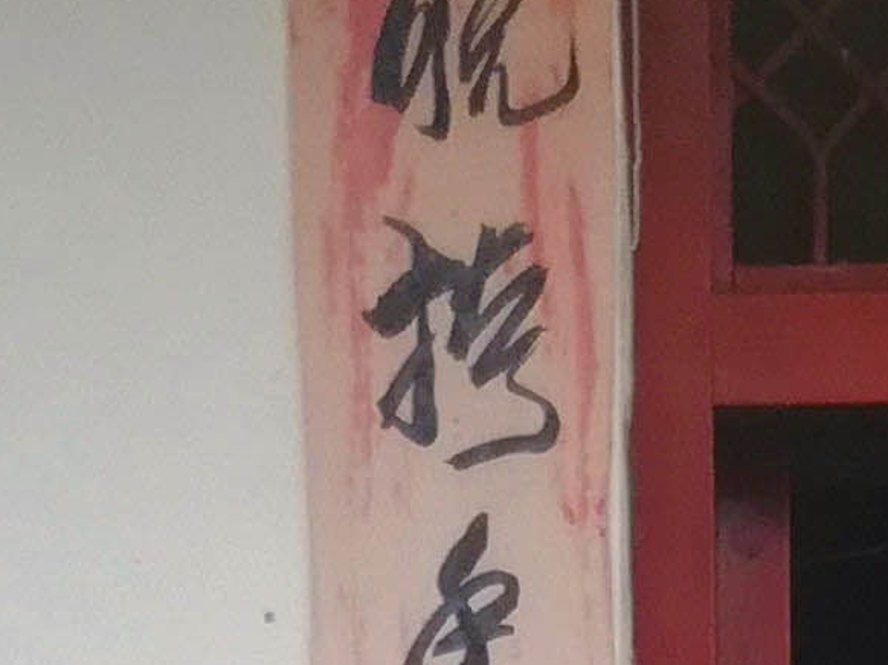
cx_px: 532
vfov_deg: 6.7
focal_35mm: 193
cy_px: 2198
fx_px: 4949
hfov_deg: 10.2
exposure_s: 1/198
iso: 50
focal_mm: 3.79
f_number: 2
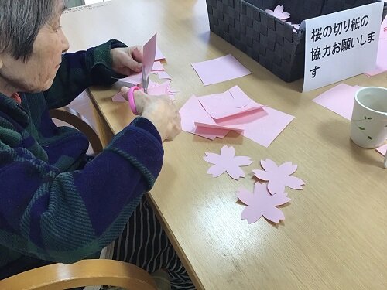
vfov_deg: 45.4
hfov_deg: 58.4
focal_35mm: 31
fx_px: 347
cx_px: 194
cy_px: 145
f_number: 2.4
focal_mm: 3.3
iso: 25
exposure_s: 1/30
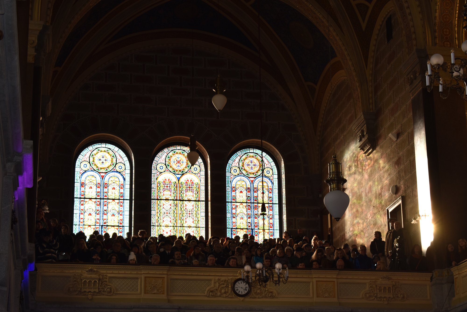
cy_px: 156
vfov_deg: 17.5
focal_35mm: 78
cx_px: 234
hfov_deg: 26.0
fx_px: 1012
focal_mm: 52
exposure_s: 1/80
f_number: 5.6
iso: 220
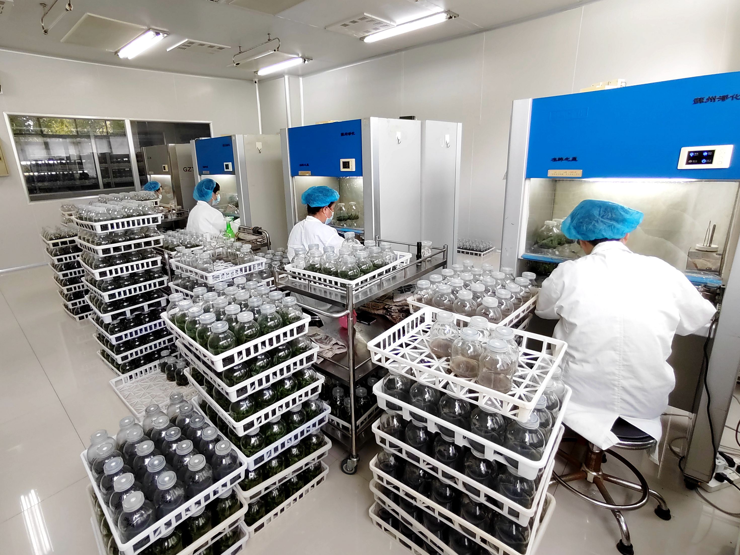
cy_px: 278
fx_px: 342
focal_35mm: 16
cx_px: 370
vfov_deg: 78.1
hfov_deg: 94.5
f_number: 2.2
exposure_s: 1/33.3
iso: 148
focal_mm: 1.68
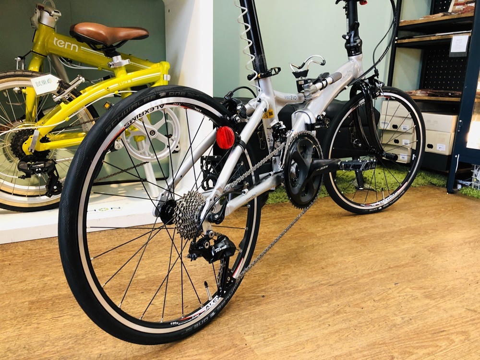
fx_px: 388
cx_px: 240
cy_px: 180
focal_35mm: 28
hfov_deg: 63.4
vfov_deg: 49.7
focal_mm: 4
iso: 40
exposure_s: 1/20
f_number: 1.8
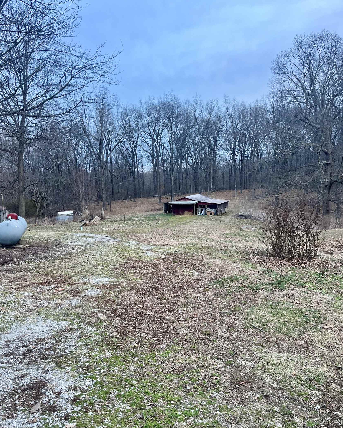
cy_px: 225
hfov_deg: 51.5
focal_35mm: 28
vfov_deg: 62.2
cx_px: 173
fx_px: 355
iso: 80
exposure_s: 1/122
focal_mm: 5.1
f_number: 1.6
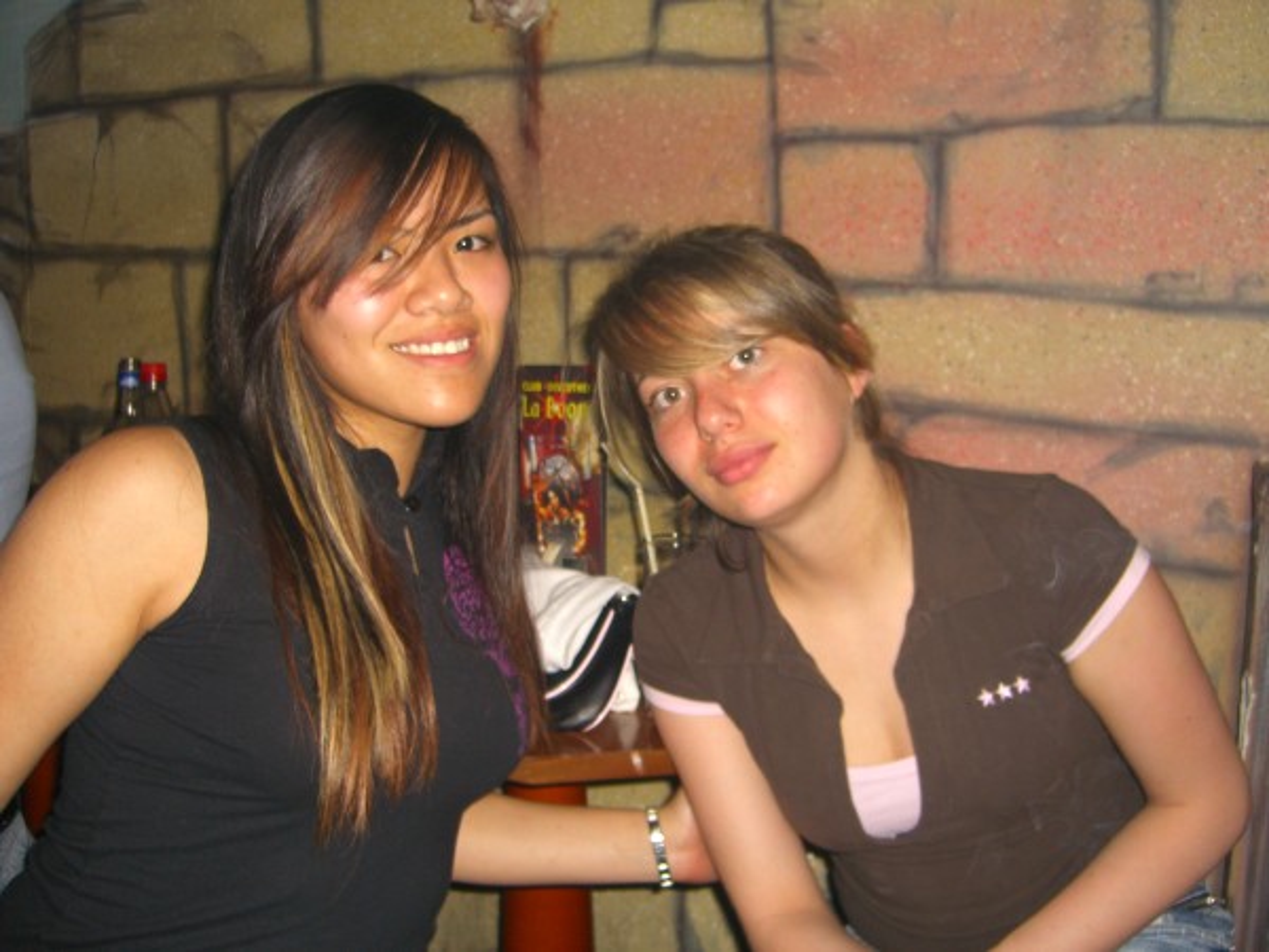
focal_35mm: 38
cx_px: 634
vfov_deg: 37.7
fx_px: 1393
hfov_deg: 49.0
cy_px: 476
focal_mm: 7.9
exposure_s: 1/60
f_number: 2.8
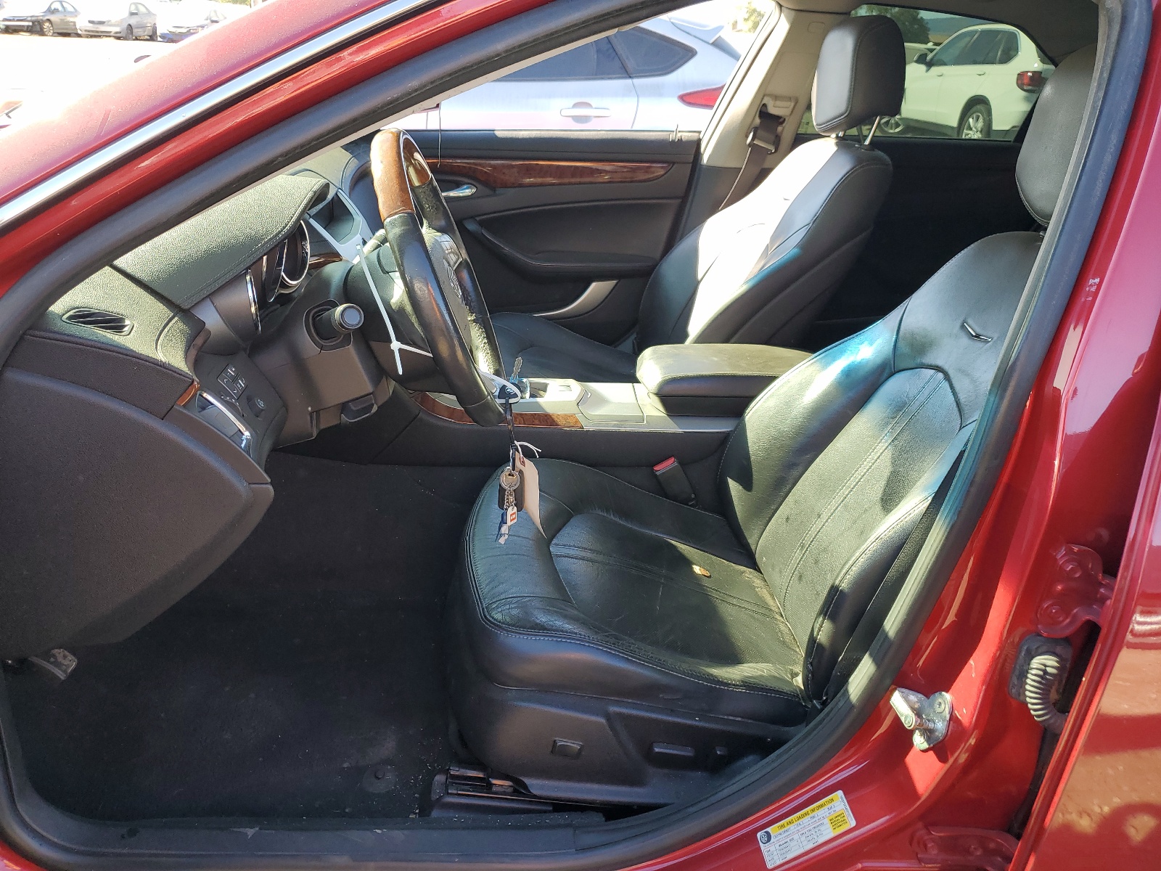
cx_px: 580
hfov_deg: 67.3
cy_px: 436
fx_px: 872
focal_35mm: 26
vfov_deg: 53.1
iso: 50
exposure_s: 1/244
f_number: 1.5
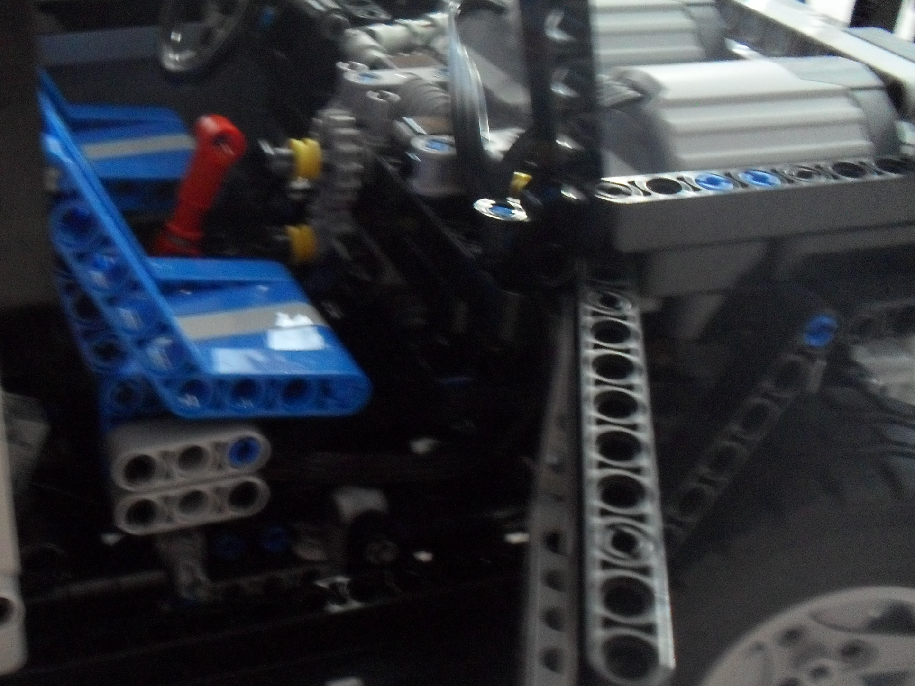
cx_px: 309
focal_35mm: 47
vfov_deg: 30.8
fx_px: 1242
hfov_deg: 40.0
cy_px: 423
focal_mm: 6.3
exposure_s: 1/8
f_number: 3.2
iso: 400
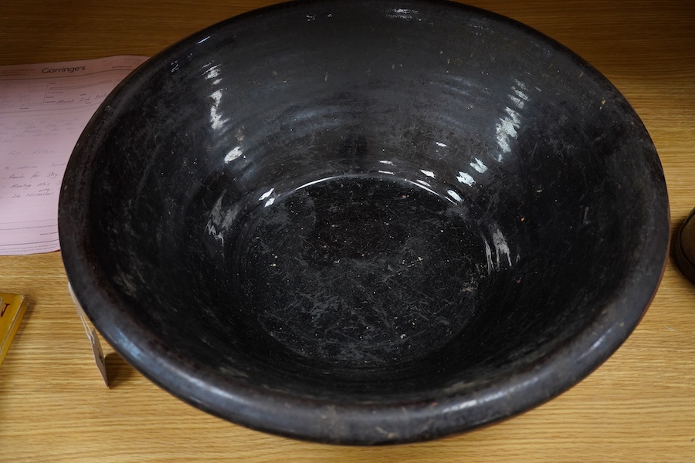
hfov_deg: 43.6
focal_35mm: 45
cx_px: 348
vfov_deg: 29.9
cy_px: 232
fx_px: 869
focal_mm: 30
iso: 1250
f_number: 5.6
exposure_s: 1/125
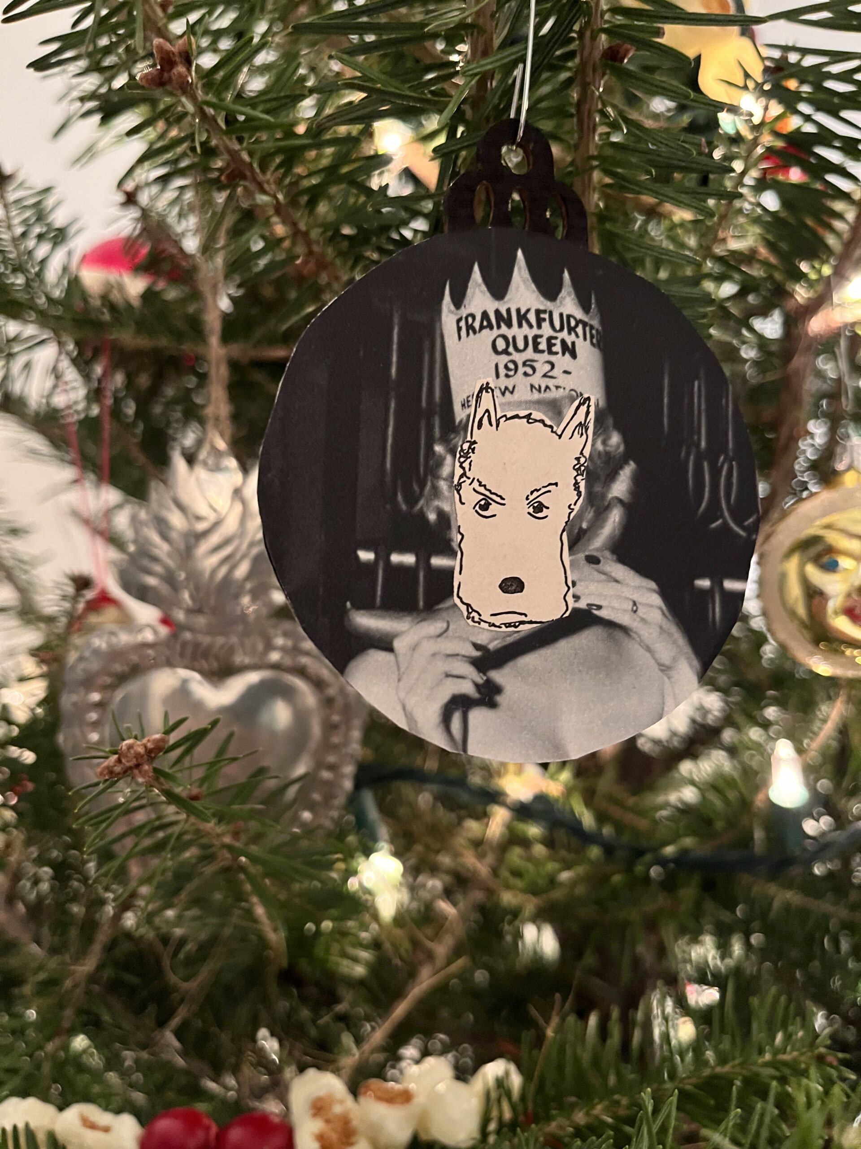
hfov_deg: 53.1
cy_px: 574
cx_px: 430
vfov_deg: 67.3
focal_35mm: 26
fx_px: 862
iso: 500
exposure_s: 1/30
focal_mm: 5.1
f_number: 1.6
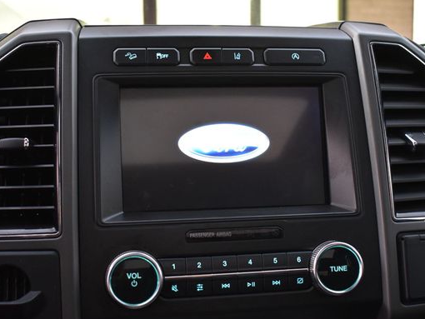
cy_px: 175
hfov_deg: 40.4
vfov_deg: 30.9
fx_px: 577
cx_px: 232
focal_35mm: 47
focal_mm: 26
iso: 1600
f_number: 4
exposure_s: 1/13
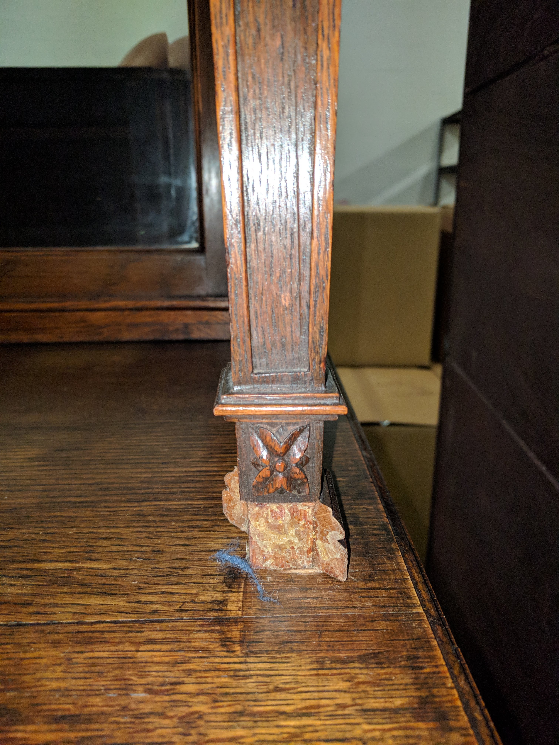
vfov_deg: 67.3
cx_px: 280
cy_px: 372
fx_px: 560
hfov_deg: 53.1
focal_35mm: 26
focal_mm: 4.67
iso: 333
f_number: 2
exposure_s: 1/83.7
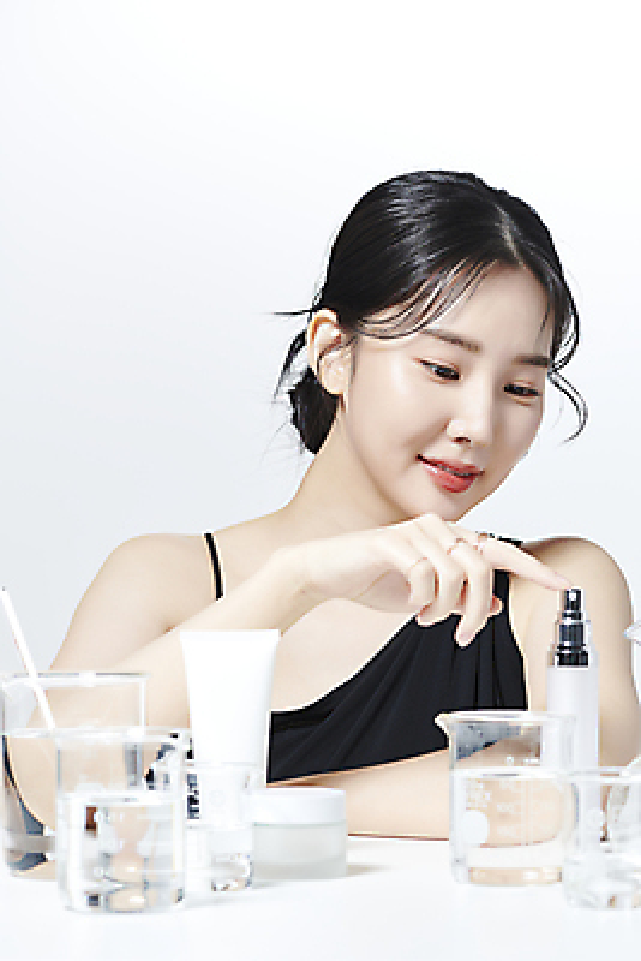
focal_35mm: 105
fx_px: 2802
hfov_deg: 13.1
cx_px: 320
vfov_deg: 19.4
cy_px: 480
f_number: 13
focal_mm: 105
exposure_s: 1/125
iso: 64
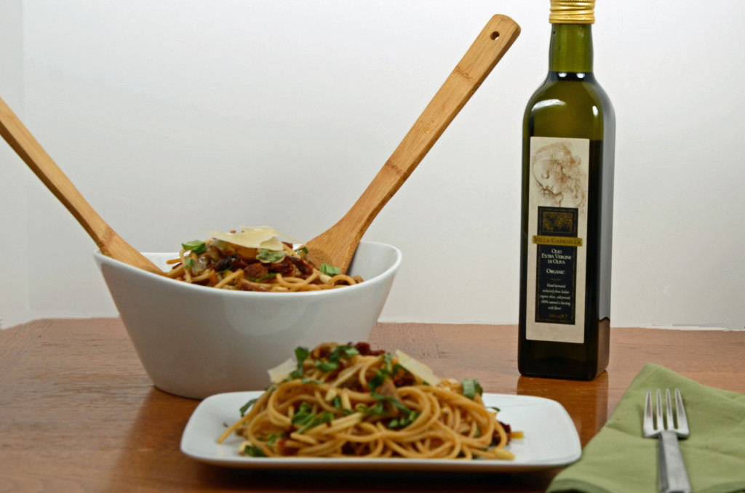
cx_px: 372
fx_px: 1425
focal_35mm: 69
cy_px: 246
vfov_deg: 19.6
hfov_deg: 29.3
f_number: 9
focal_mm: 46
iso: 200
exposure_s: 1/125
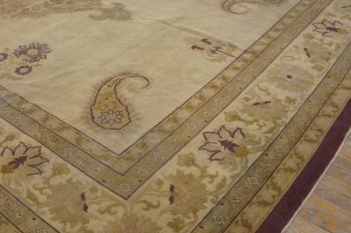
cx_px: 80
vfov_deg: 29.9
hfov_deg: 42.2
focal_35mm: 45
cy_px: 97
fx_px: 436
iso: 640
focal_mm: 19
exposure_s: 1/60
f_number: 4
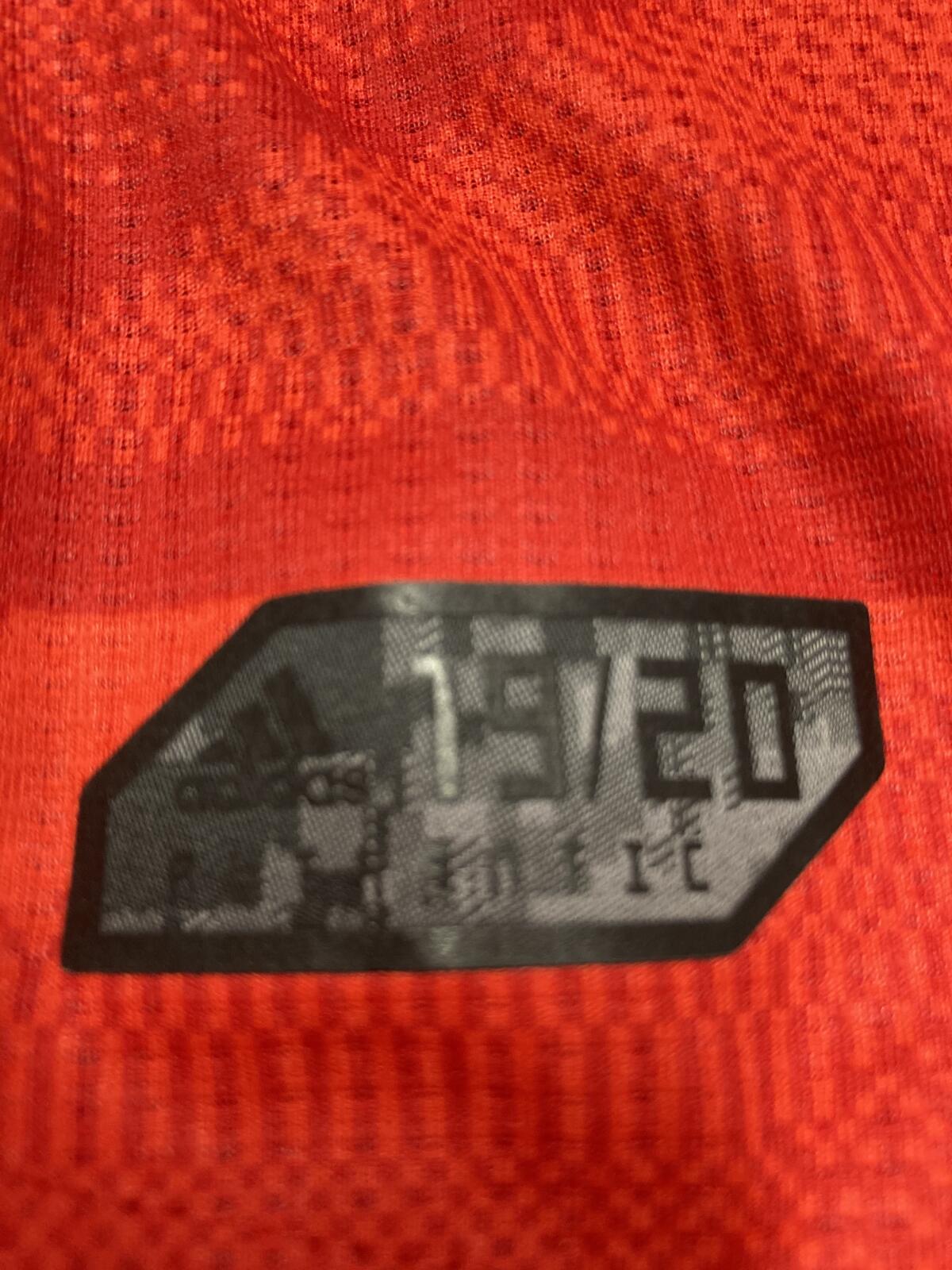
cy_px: 635
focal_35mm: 28
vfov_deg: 63.4
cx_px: 476
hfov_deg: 49.7
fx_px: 1027
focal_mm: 3.99
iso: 320
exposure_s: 1/50
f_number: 1.8
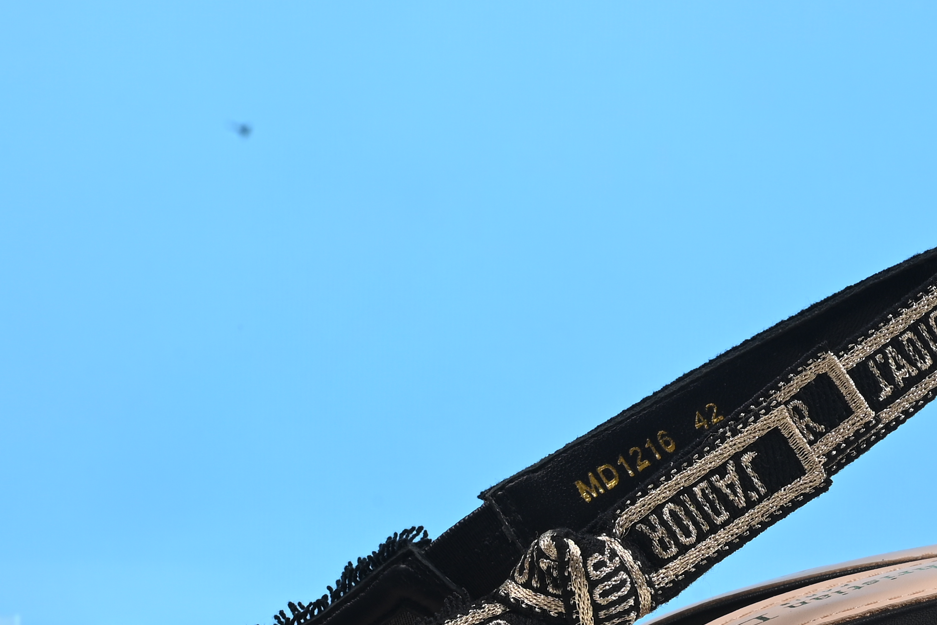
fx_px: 2786
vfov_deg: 12.8
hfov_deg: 19.1
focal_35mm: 107
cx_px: 393
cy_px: 284
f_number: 16
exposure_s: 1/2.5
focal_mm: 40
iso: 100
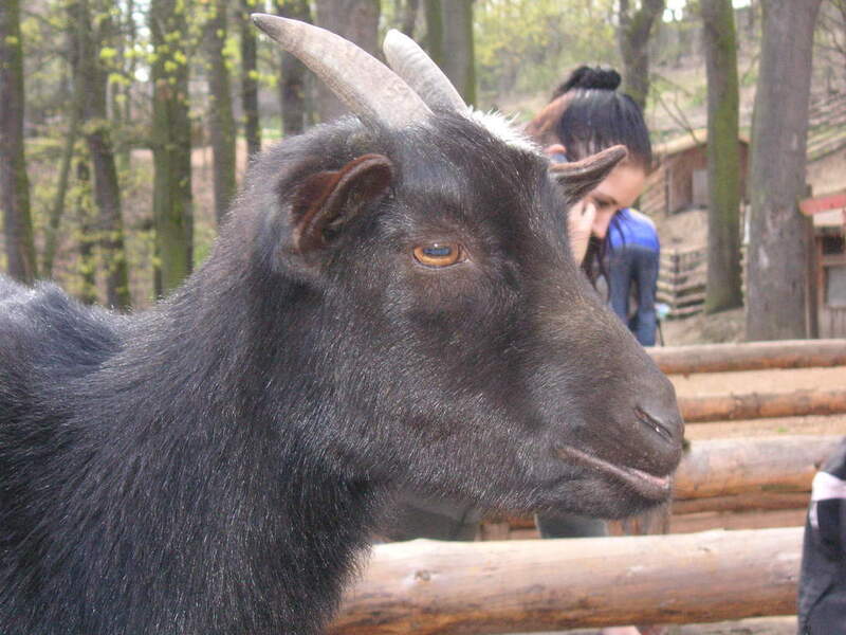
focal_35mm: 99
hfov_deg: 19.8
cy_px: 318
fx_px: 2420
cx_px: 423
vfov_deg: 14.9
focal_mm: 16.4
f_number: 5
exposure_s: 1/90
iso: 160
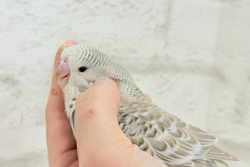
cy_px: 81
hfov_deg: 36.2
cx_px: 126
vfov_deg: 24.6
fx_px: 382
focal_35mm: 55
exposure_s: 1/50
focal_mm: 5.96
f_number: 1.6
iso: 40
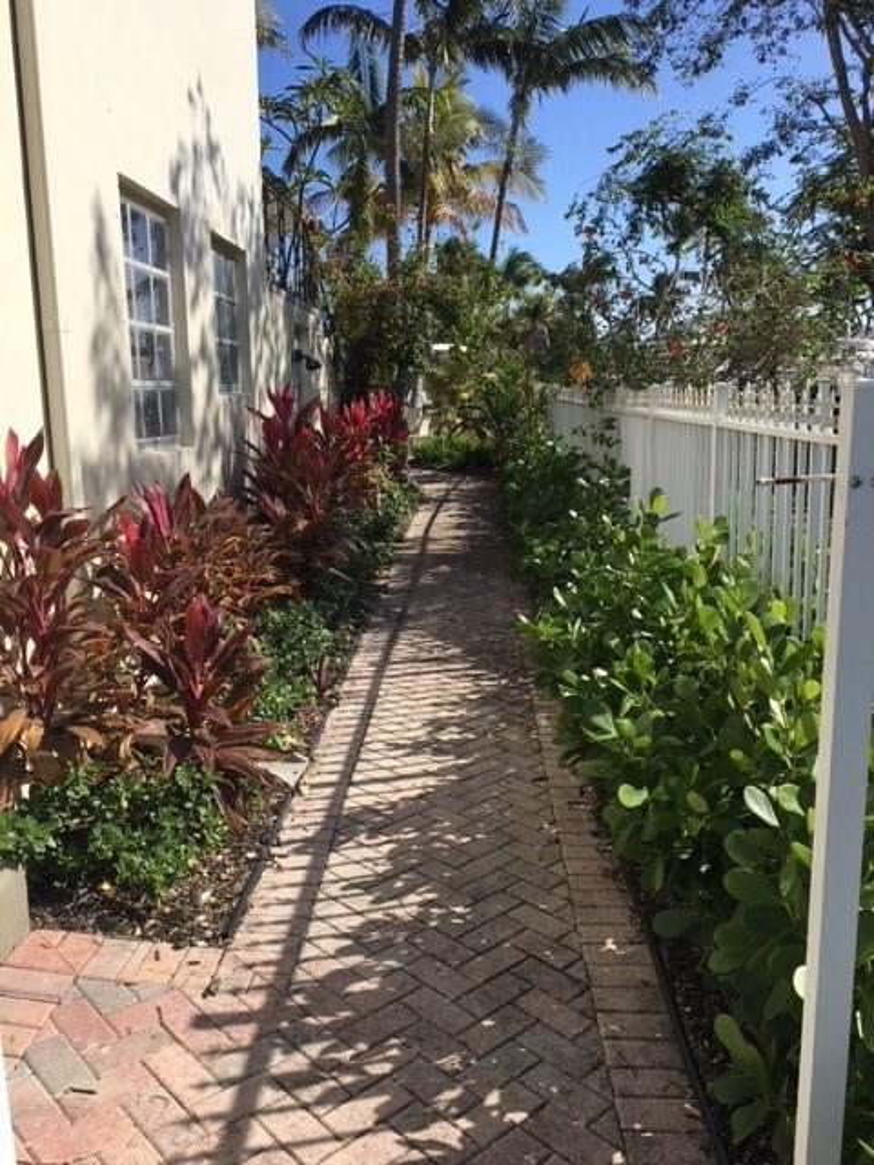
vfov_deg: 61.7
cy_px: 582
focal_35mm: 29
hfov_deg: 48.2
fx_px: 976
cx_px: 437
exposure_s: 1/1637
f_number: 2.2
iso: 25
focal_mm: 4.15
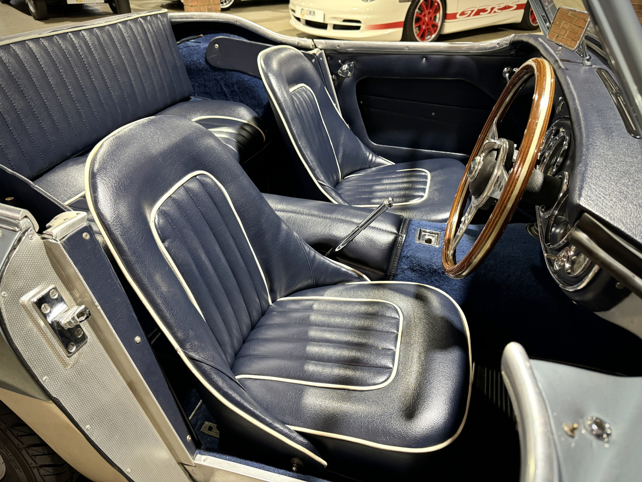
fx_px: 445
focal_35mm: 24
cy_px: 241
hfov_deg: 71.6
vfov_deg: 56.8
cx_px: 321
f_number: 1.78
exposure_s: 1/50
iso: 500
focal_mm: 6.76
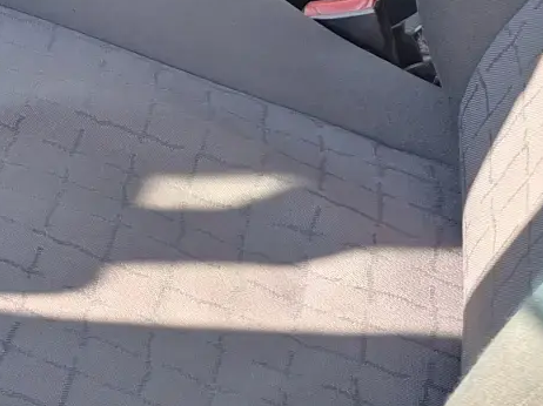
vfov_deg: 13.3
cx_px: -295
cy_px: -237
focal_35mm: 104
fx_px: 1631
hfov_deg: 16.9
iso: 32
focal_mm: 4.69
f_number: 1.8
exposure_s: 1/129
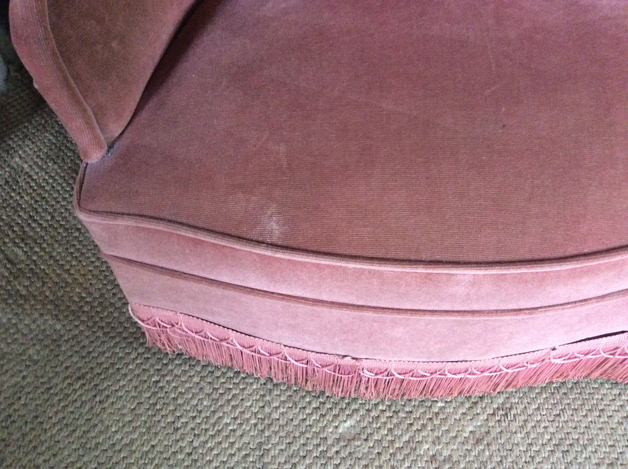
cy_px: 234
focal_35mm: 32
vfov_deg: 44.1
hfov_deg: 56.9
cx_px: 314
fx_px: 580
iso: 320
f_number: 2.4
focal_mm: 3.3
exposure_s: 1/25
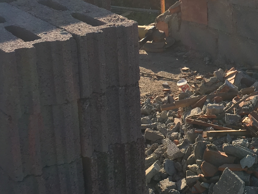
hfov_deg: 22.3
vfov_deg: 17.4
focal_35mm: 84
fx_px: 626
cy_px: 28
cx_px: 263
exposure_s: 1/1261
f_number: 2.2
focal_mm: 4.15
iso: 25
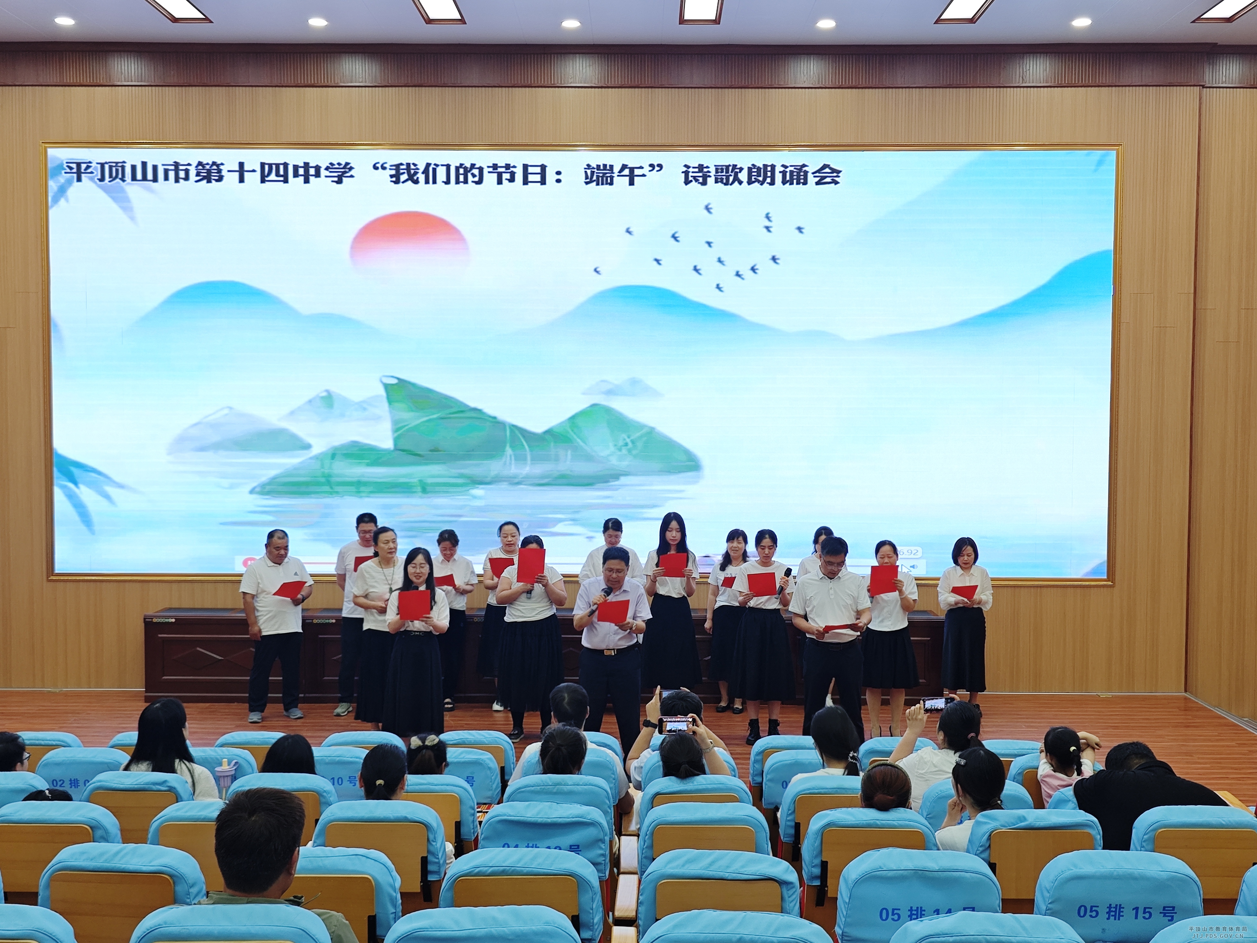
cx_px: 628
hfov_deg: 47.9
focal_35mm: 39
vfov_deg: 36.8
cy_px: 472
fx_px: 1416
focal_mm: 6.55
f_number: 1.6
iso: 100
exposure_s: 1/100
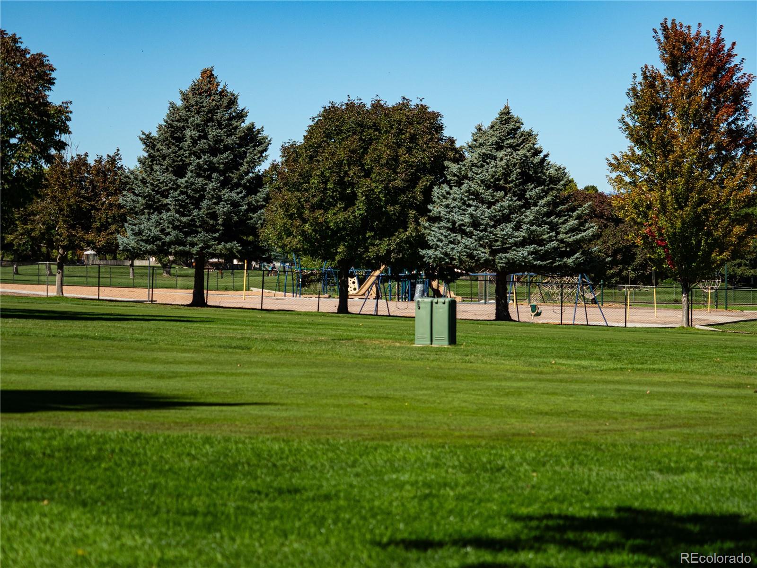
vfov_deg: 13.5
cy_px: 284
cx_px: 378
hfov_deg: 17.9
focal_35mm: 110
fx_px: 2406
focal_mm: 55
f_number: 2.8
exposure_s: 1/2000
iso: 200
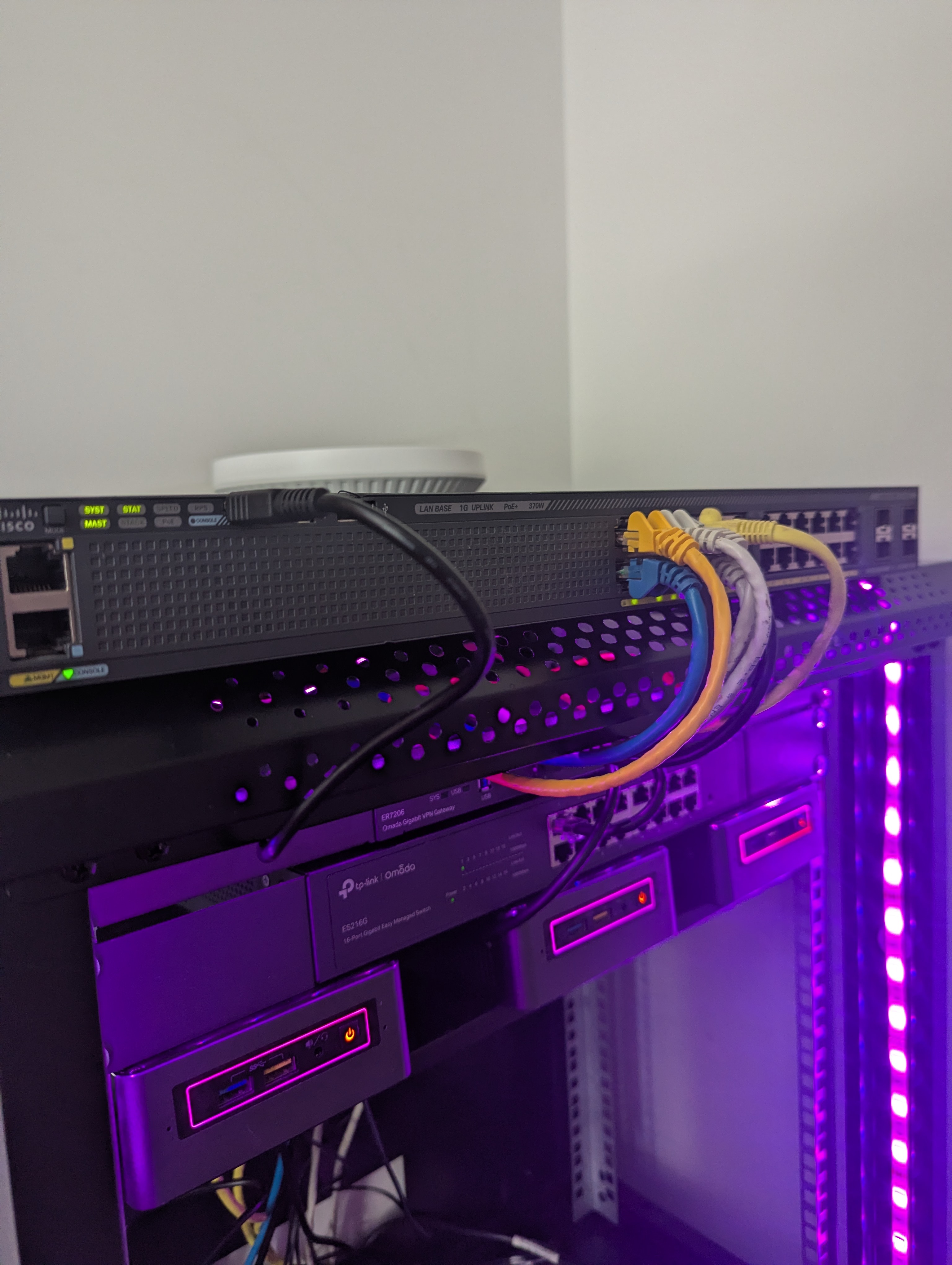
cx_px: 476
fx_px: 878
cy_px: 632
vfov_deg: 71.5
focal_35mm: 24
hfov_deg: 56.9
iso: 520
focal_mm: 6.81
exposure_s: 1/168
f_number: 1.85
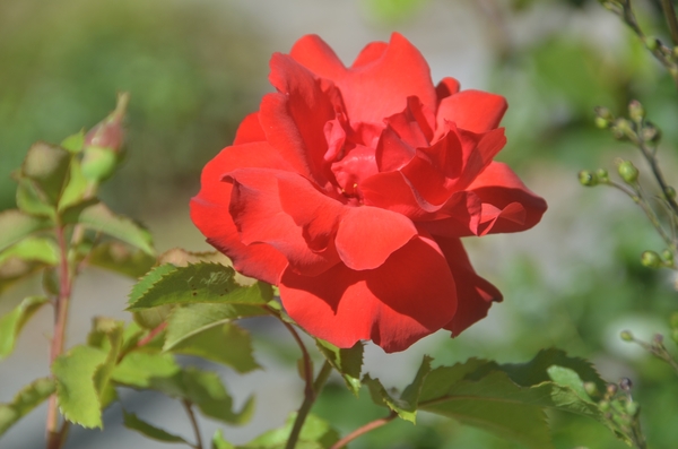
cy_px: 224
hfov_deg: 6.9
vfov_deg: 4.6
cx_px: 339
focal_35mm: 300
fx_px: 5637
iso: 100
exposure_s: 1/250
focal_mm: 200
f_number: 8
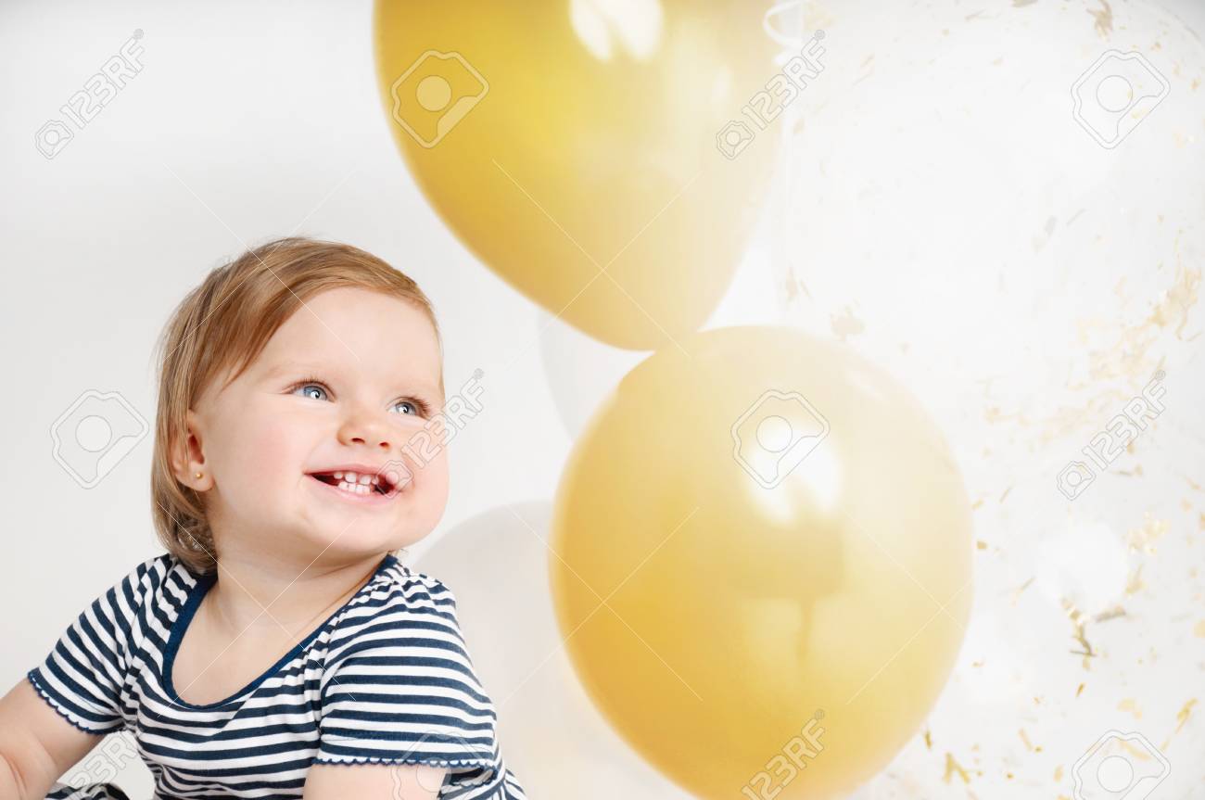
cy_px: 400
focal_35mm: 112
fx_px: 3760
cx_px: 602
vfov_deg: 12.1
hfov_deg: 18.2
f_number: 5.3
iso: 250
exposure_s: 1/250
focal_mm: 75
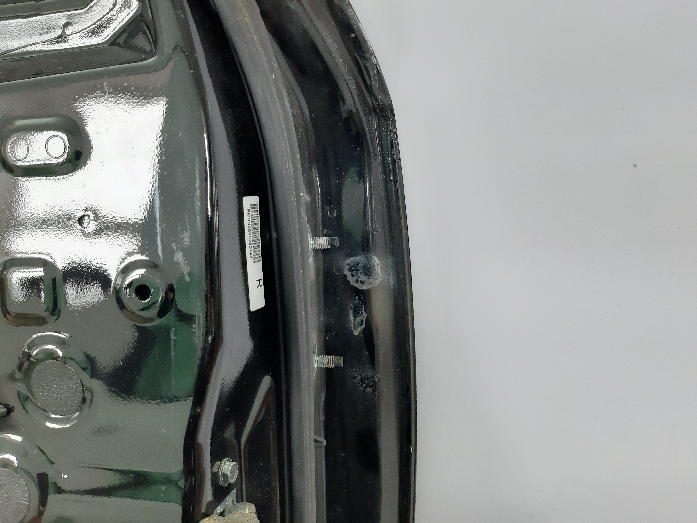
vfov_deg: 51.4
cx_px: 348
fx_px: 544
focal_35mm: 27
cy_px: 262
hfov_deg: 65.3
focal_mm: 3.93
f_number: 1.7
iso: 400
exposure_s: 1/33
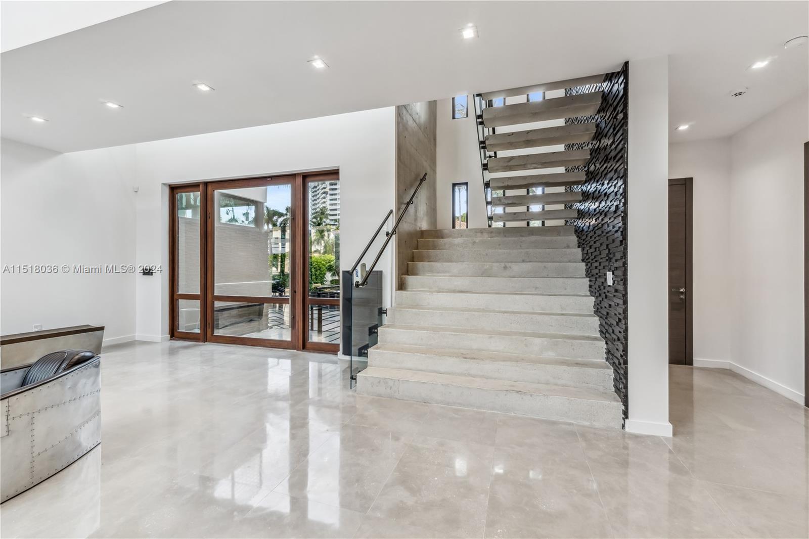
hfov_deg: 100.4
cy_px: 270
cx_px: 404
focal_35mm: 15
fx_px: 337
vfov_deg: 77.3
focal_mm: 10
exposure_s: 1/10
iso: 400
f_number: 9
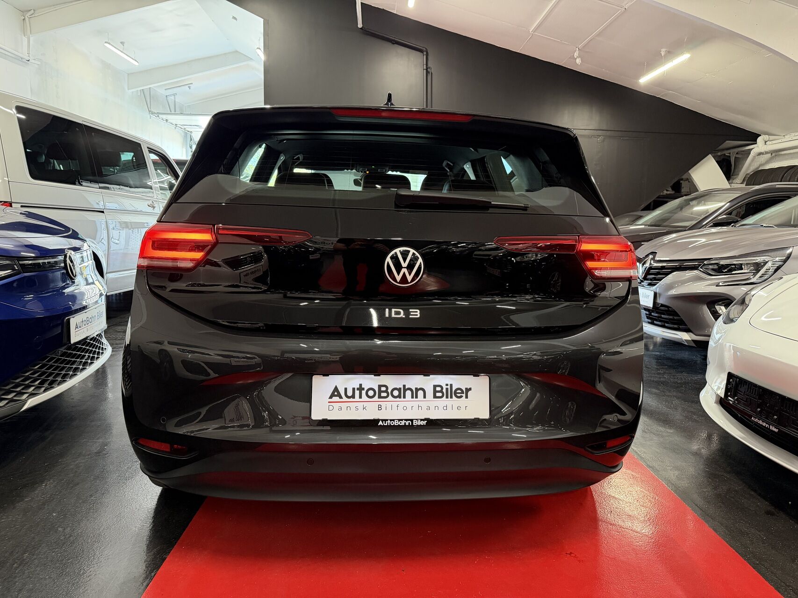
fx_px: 553
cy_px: 299
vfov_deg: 56.8
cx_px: 399
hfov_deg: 71.6
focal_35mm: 24
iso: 500
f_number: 1.78
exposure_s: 1/50
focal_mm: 6.76
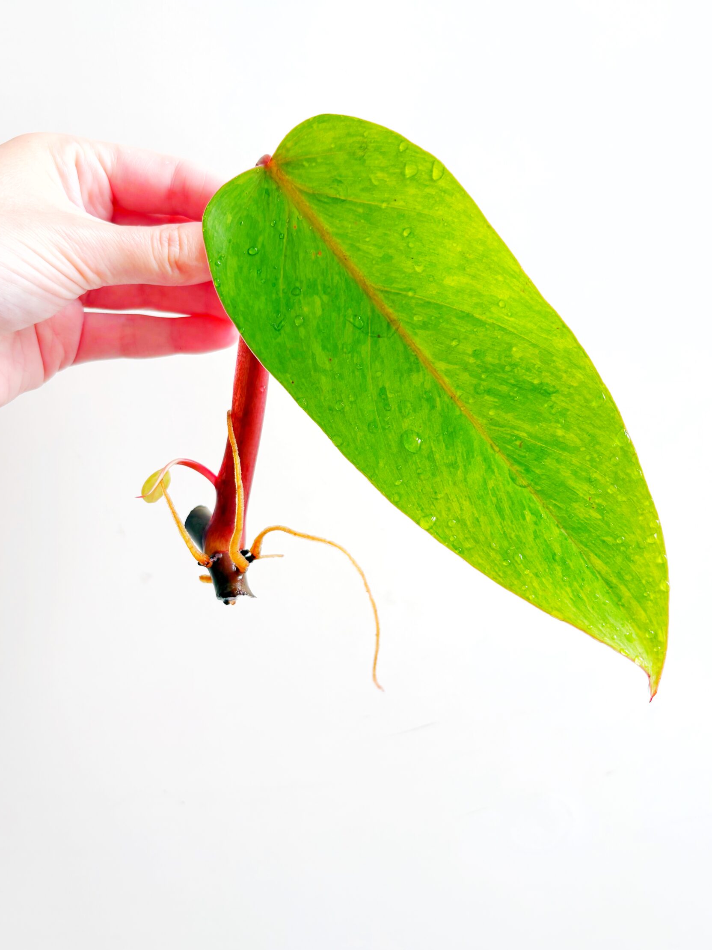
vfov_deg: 59.9
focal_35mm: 30
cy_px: 439
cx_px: 366
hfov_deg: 46.8
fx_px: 823
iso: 64
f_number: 1.6
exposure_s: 1/122
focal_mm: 5.96
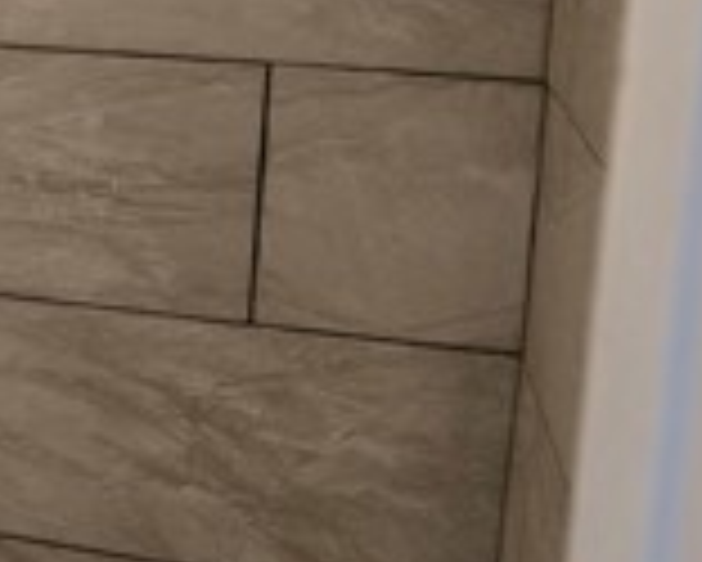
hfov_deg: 17.0
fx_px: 1913
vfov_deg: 16.5
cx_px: -580
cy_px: 49
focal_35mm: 92
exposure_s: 1/120
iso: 640
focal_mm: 5.4
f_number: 1.8
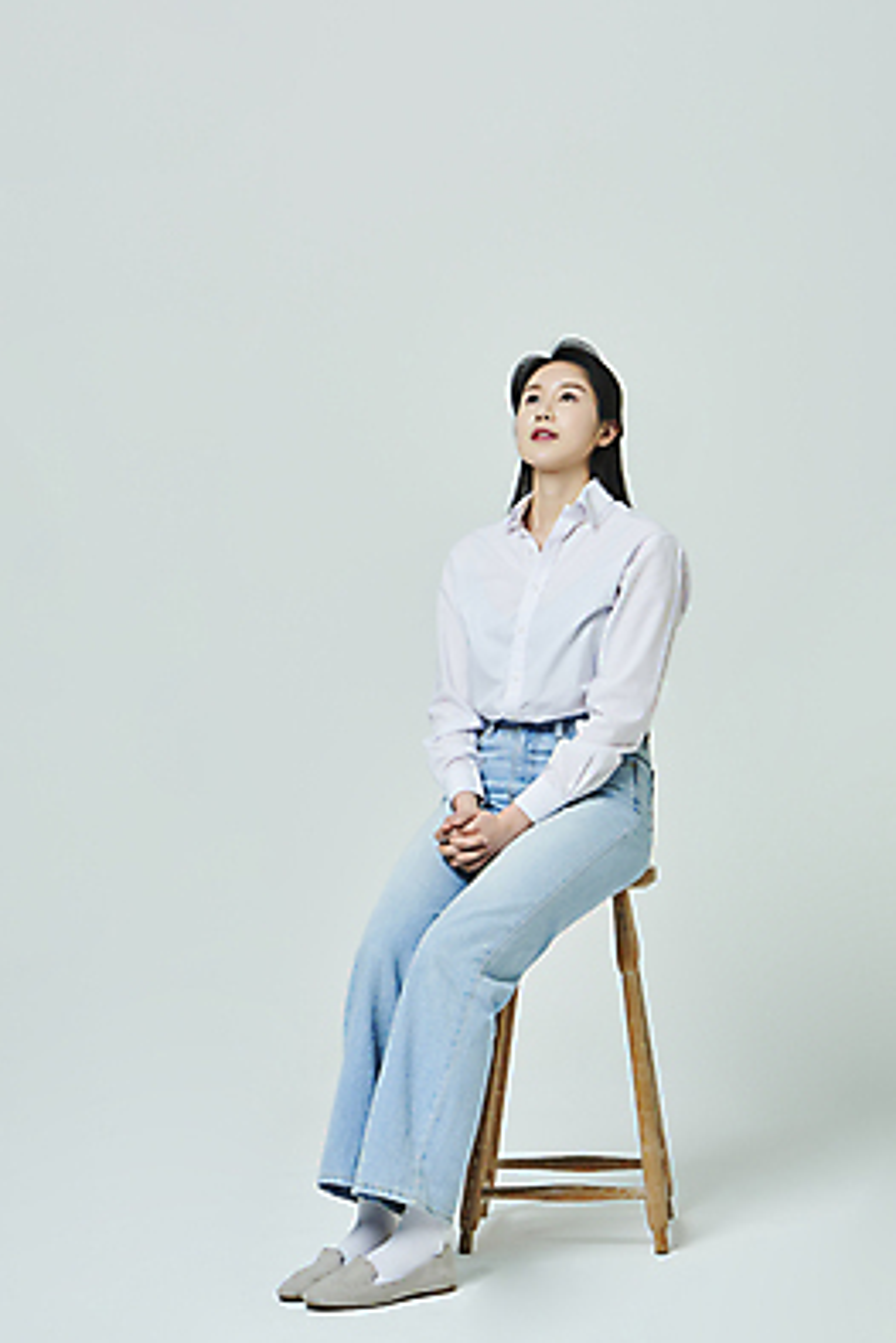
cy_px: 678
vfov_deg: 28.4
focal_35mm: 71
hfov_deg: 19.2
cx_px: 448
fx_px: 2648
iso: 100
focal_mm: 70
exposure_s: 1/125
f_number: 11
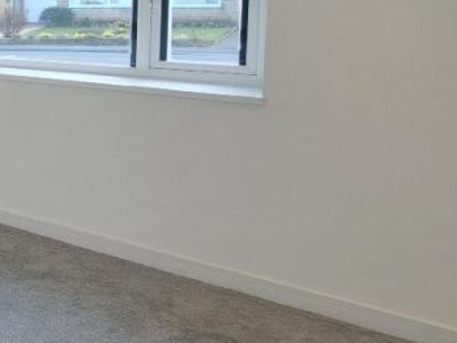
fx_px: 502
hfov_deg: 31.8
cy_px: 38
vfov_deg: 35.6
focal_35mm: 38
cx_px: -184
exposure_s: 1/50
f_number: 2.2
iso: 50
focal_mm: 1.74
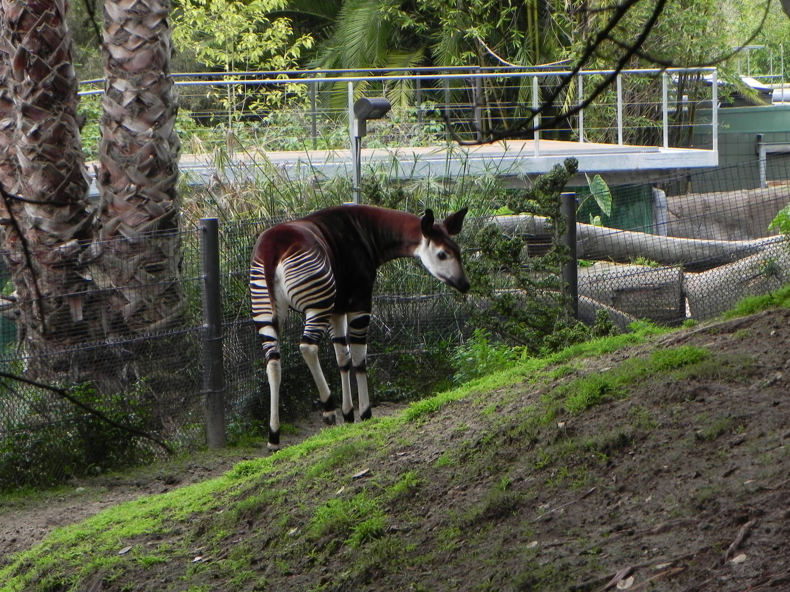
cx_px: 395
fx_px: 2670
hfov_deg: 16.8
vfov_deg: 12.7
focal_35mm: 117
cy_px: 296
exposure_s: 1/89.3
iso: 160
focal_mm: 20.8
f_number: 4
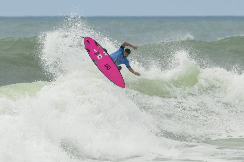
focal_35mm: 750
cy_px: 81
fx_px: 5079
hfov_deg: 2.8
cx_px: 122
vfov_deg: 1.8
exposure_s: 1/2000
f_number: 8
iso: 500
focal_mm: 500
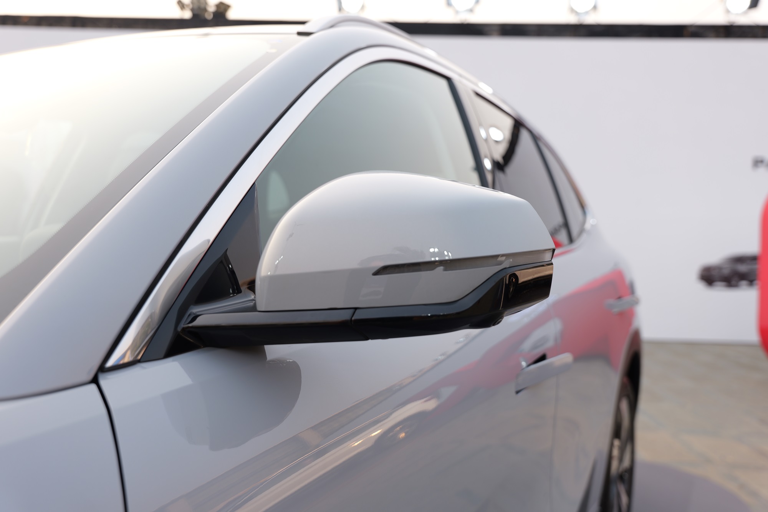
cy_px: 256
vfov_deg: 43.6
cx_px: 384
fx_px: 640
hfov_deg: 61.9
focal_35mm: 30
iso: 100
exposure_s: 1/200
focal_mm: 30
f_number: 3.5
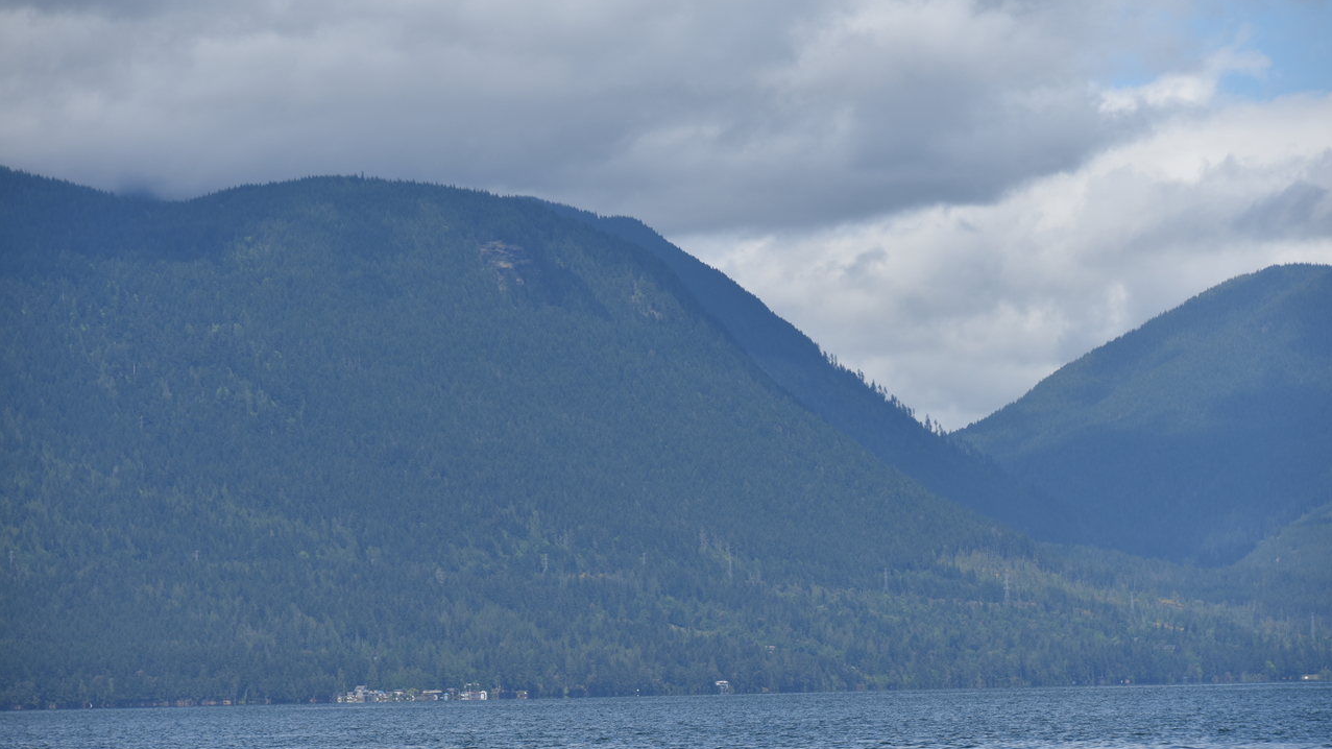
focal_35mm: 210
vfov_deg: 5.8
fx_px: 7416
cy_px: 390
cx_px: 667
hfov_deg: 10.3
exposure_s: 1/400
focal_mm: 200
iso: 100
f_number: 9
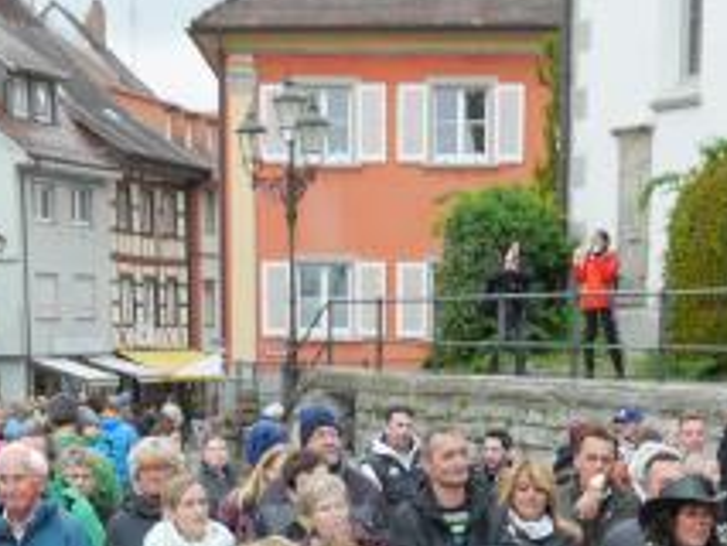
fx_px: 2206
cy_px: 996
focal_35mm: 105
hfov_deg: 18.7
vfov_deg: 12.8
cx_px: 334
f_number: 4
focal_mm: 14
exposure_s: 1/125
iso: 250
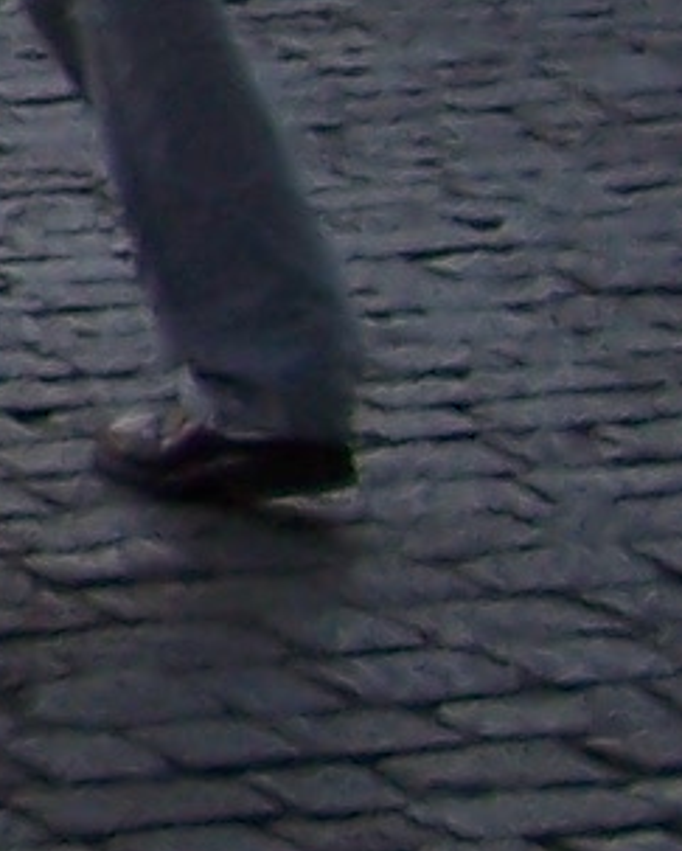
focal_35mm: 280
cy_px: -1087
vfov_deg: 6.6
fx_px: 7054
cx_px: -2332
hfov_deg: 4.8
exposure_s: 1/90
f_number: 2.7
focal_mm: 5.6
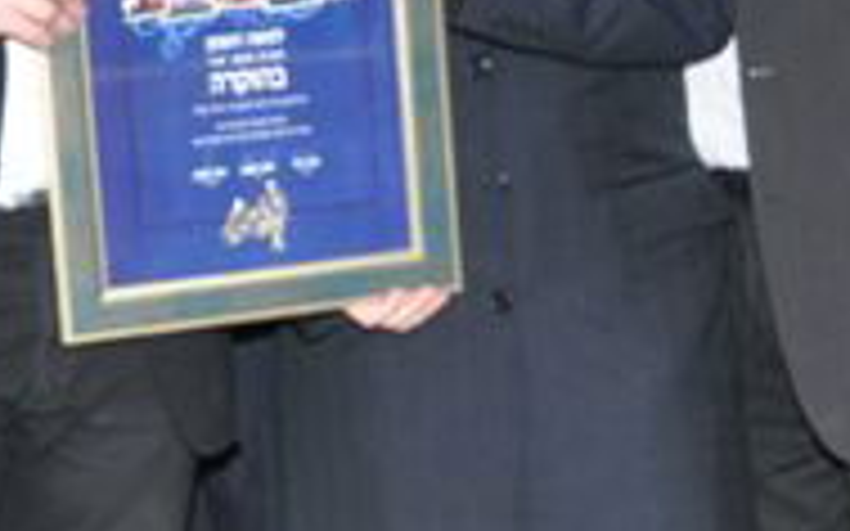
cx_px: 225
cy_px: -153
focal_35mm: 149
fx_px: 3451
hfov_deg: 14.0
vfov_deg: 8.7
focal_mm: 18
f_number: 5
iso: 400
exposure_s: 1/60
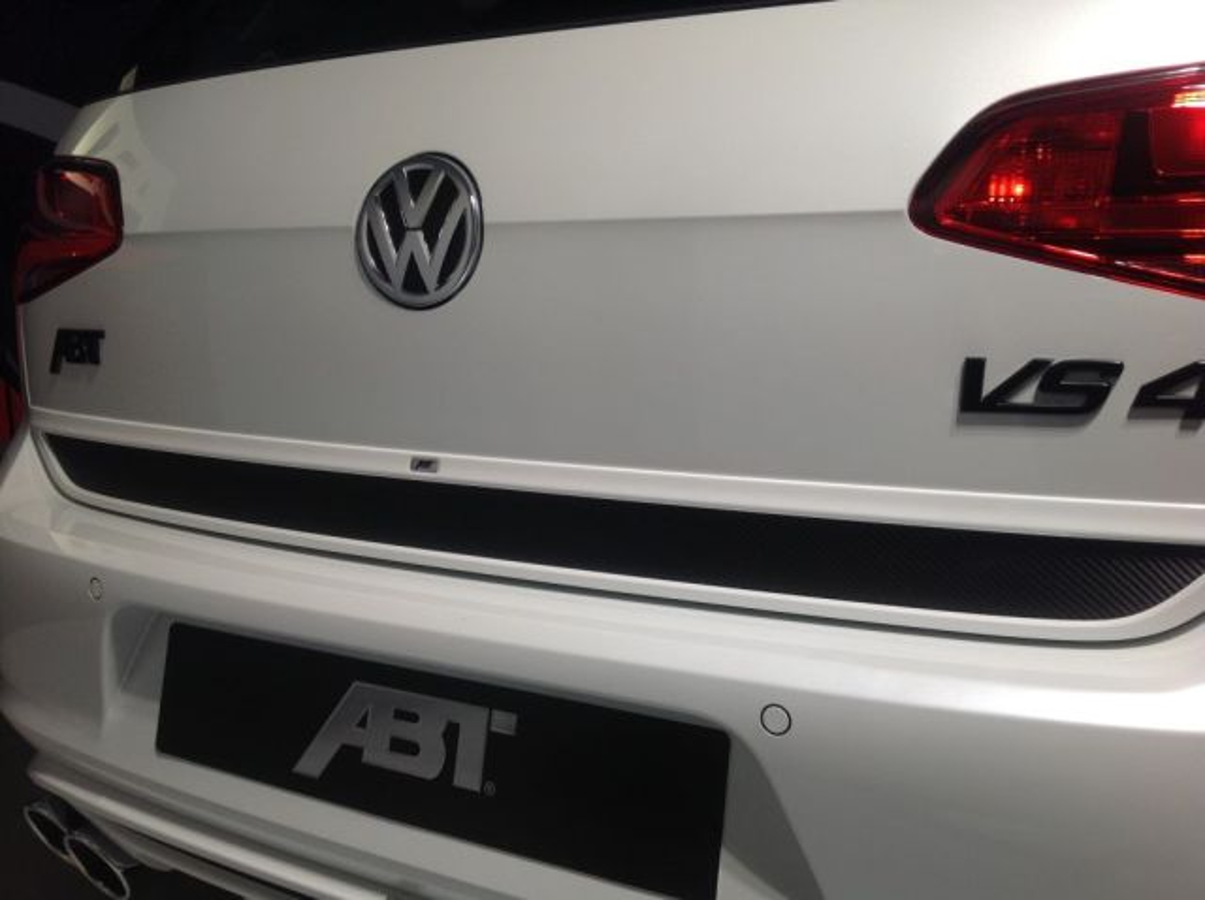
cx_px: 602
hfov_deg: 52.7
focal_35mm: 35
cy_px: 450
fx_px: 1217
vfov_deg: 40.6
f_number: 2.4
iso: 50
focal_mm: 4.28
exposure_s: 1/136
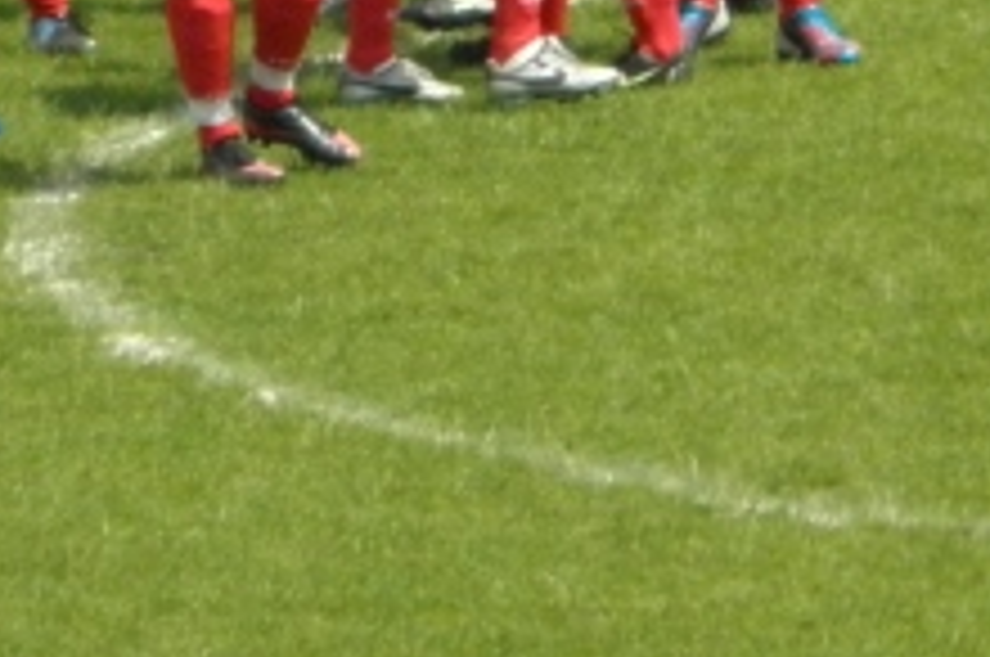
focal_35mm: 996
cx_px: 698
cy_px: -81
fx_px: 27350
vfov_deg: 1.4
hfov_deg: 2.1
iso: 320
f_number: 5.4
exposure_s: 1/1000
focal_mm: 47
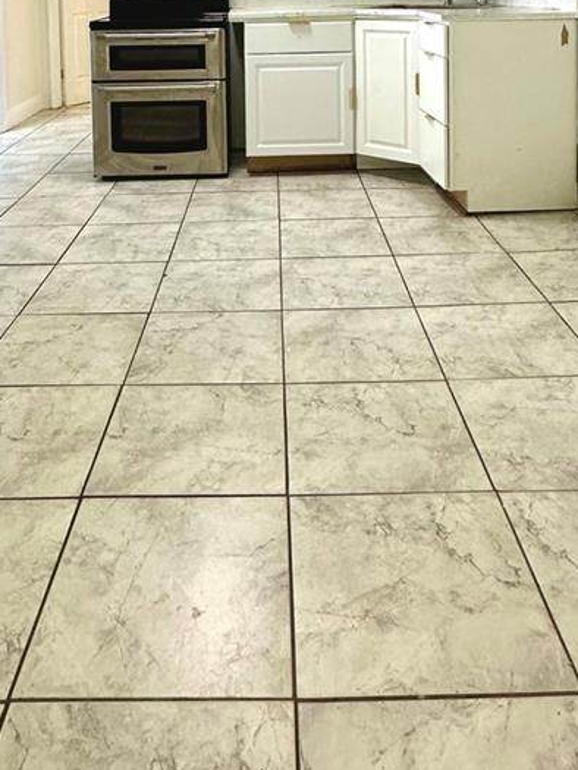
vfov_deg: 47.9
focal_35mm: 32
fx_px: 712
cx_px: 260
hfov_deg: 44.1
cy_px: 15
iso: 320
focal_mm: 2.22
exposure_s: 1/120
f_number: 2.2
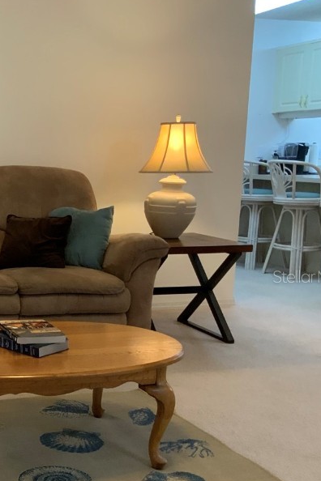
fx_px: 695
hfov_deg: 23.7
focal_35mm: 52
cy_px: 276
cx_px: -66
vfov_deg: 38.1
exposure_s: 1/60
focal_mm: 3
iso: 160
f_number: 1.8
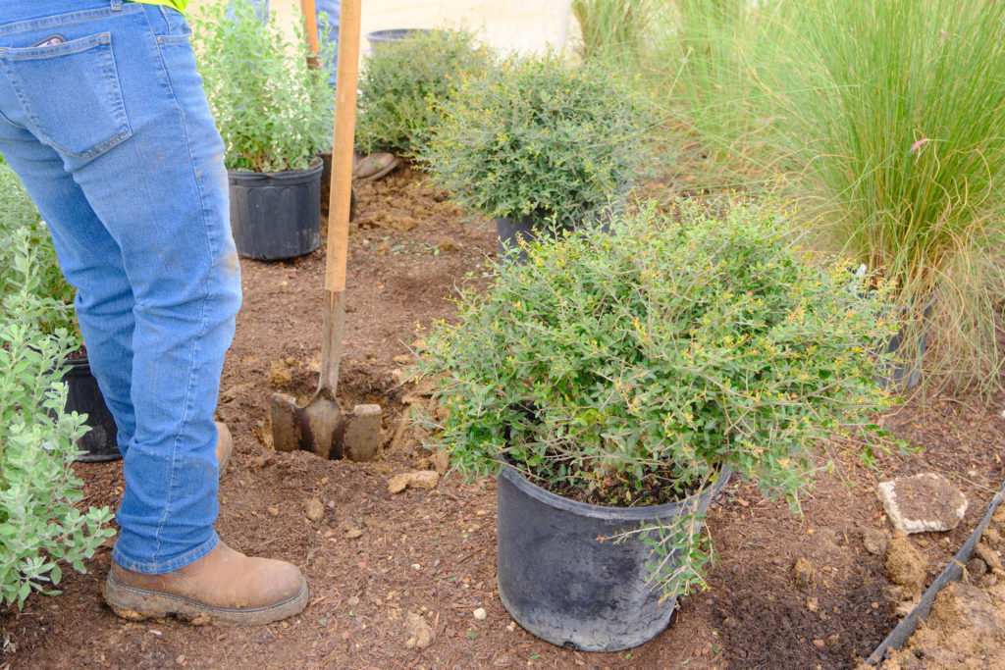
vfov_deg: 30.5
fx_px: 1228
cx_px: 502
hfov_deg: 44.5
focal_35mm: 44
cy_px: 335
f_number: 4.5
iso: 800
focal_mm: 29.2
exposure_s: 1/200
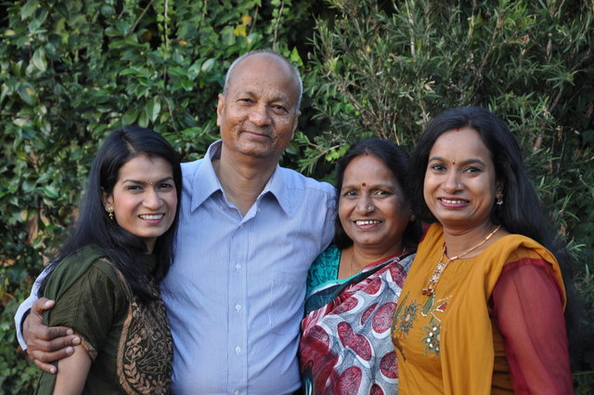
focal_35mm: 87
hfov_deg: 23.4
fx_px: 1434
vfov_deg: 15.7
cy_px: 198
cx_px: 297
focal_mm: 58
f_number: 5.3
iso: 400
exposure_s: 1/80
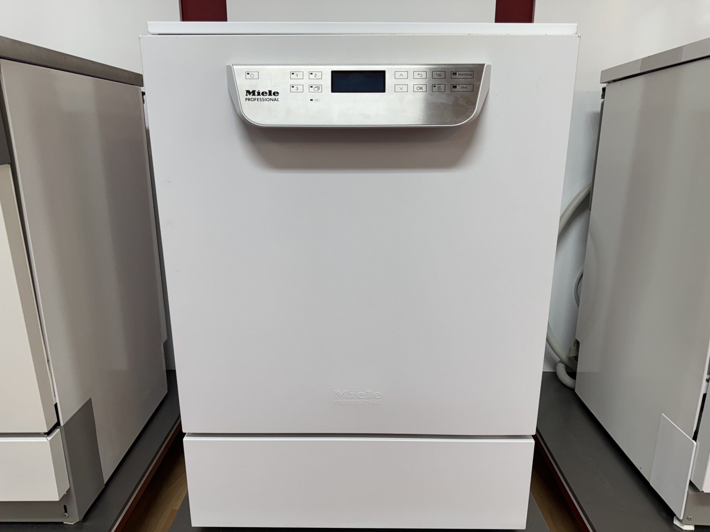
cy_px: 266
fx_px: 492
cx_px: 355
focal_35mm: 24
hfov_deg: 71.6
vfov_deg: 56.8
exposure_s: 1/100
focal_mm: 6.76
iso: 125
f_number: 1.78
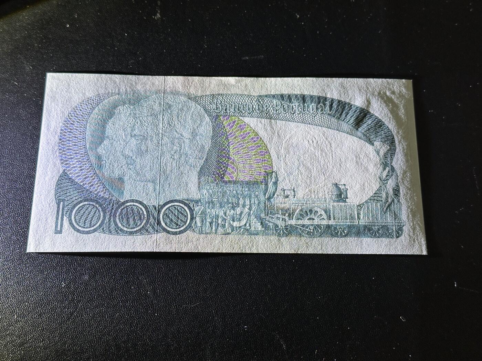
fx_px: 668
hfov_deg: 39.7
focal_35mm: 48
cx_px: 241
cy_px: 180
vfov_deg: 30.3
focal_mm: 6.86
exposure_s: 1/50
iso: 50
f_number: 1.78
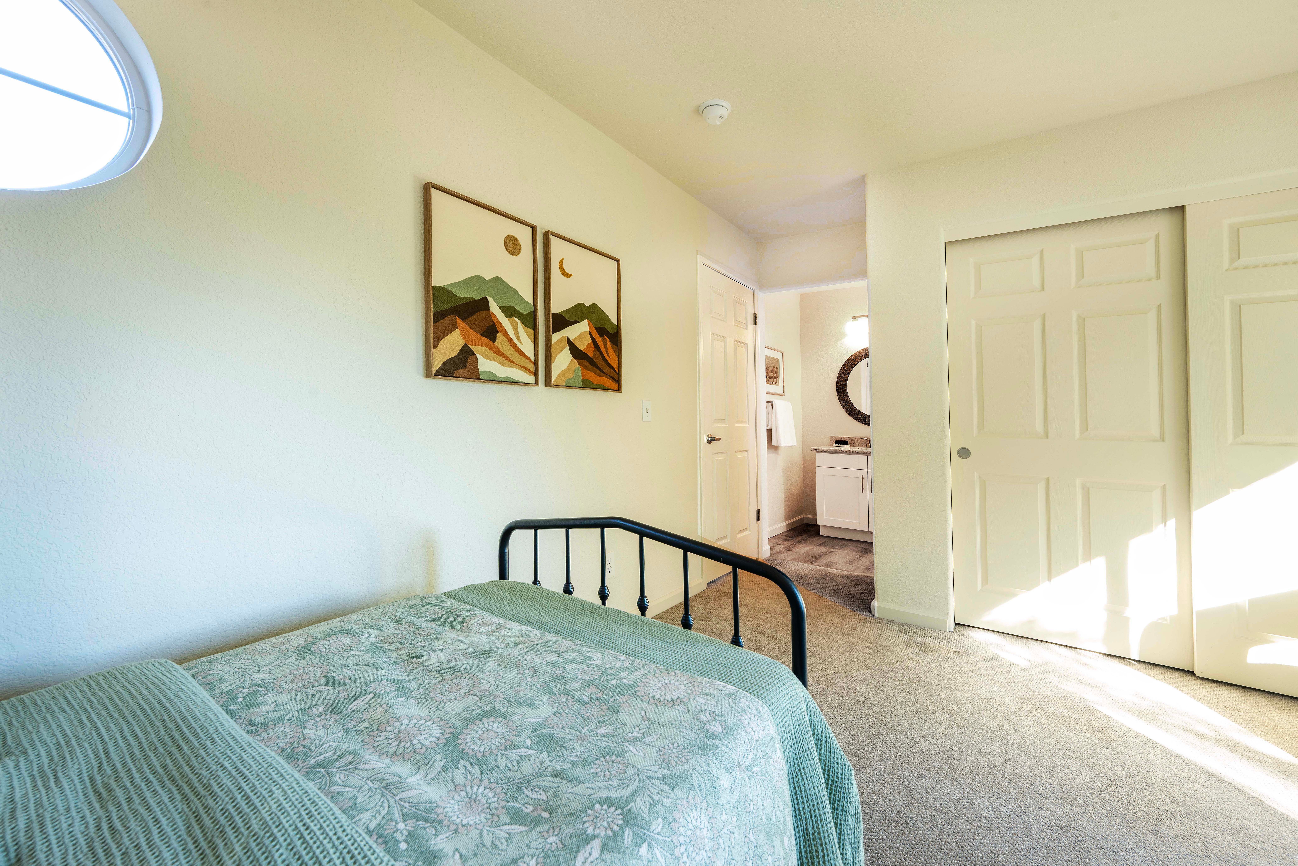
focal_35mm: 14
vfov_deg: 81.2
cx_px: 649
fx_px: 505
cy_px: 433
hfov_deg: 104.3
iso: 250
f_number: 9
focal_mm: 14
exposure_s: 1/2.5
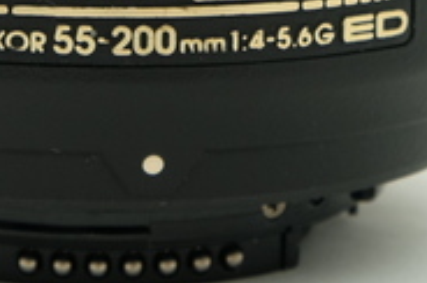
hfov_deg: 5.7
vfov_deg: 3.7
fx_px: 4322
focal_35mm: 365
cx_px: 118
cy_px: -443
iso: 200
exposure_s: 1/125
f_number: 8
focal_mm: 37.4
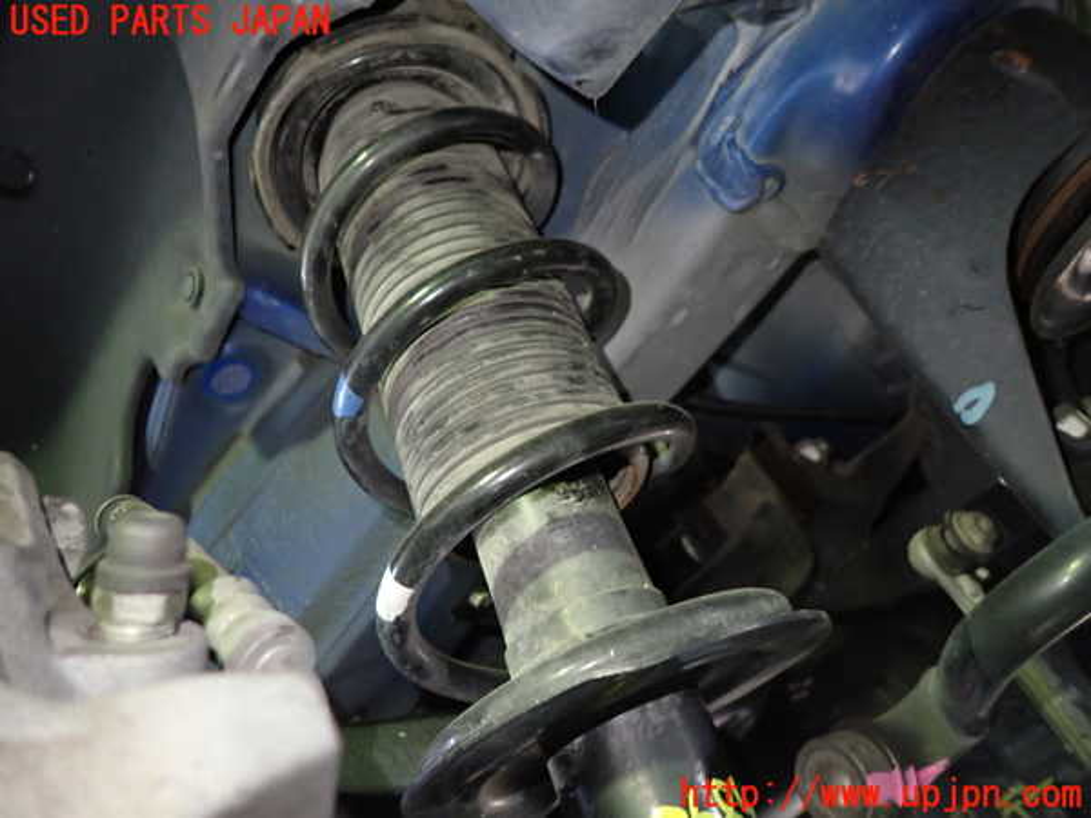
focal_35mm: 25
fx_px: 788
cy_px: 409
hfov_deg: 69.4
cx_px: 546
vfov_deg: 54.9
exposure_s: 1/30
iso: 500
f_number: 2
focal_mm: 4.5
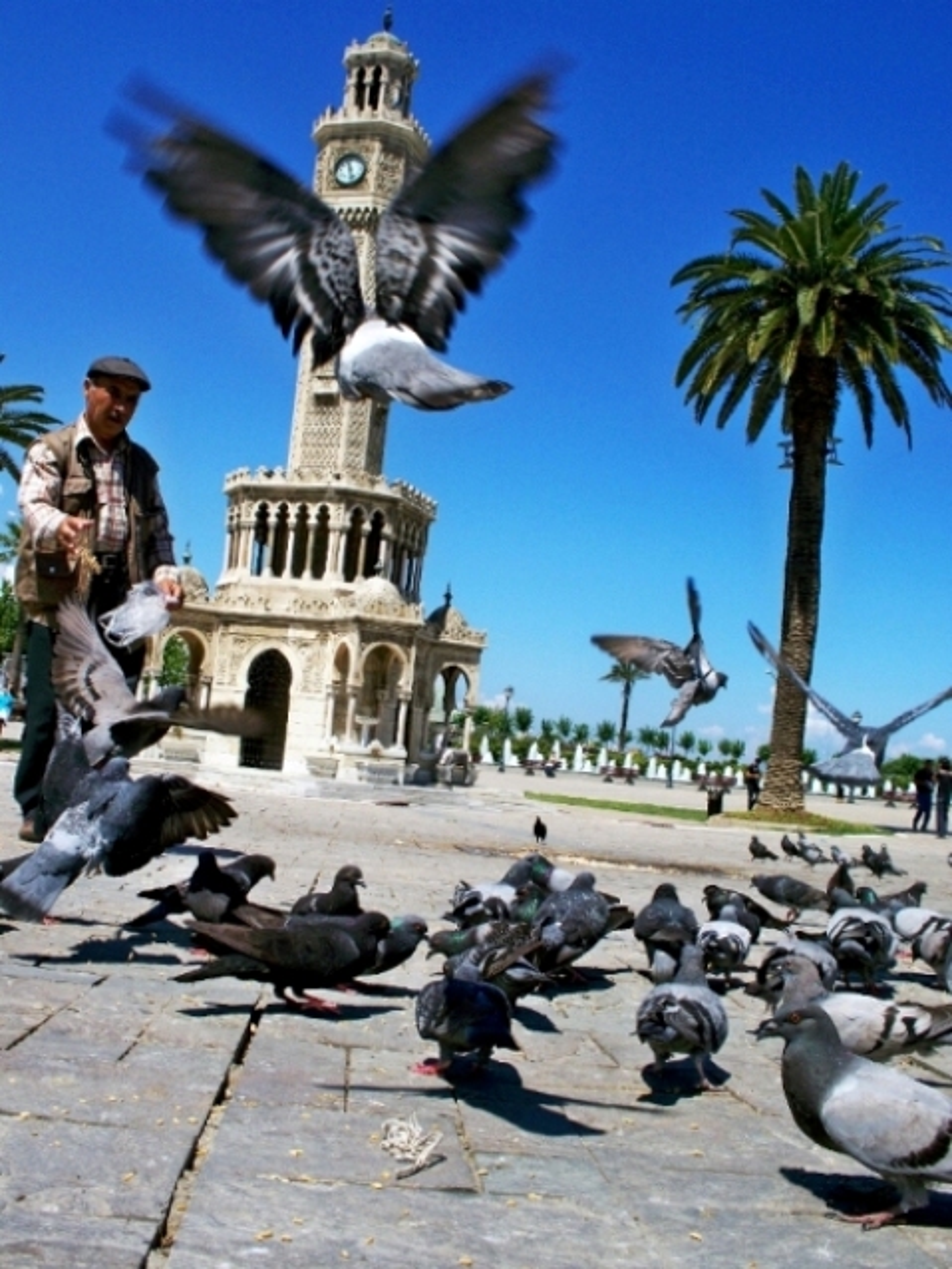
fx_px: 1283
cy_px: 634
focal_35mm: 35
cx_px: 476
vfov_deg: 52.6
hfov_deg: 40.7
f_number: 4.8
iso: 80
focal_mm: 7.54
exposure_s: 1/1000
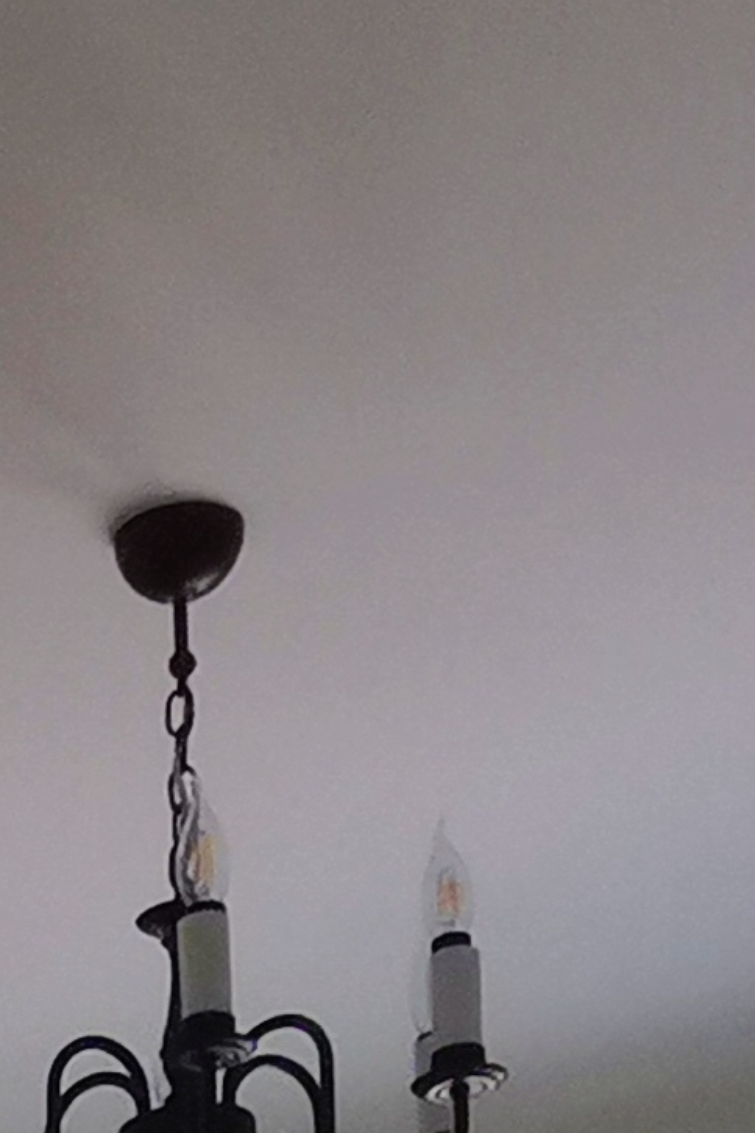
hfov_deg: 8.1
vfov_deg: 10.9
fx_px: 4844
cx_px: -1137
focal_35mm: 154
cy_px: 2889
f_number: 2.2
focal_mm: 2.35
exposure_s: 1/50
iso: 250
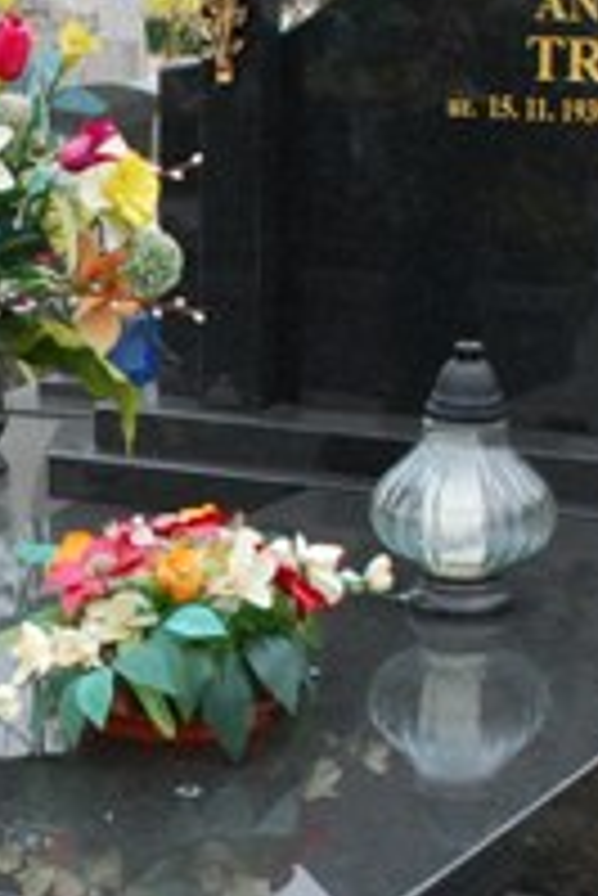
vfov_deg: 15.4
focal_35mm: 133
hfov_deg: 10.2
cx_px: -54
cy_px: 597
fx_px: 3308
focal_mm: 22
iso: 500
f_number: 6.3
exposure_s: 1/60
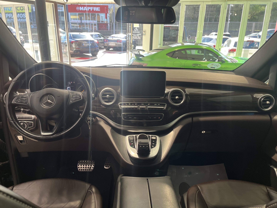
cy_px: 104
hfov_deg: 67.3
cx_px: 138
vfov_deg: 53.1
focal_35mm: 26
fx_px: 208
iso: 32
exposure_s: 1/133
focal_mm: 5.1
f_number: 1.6
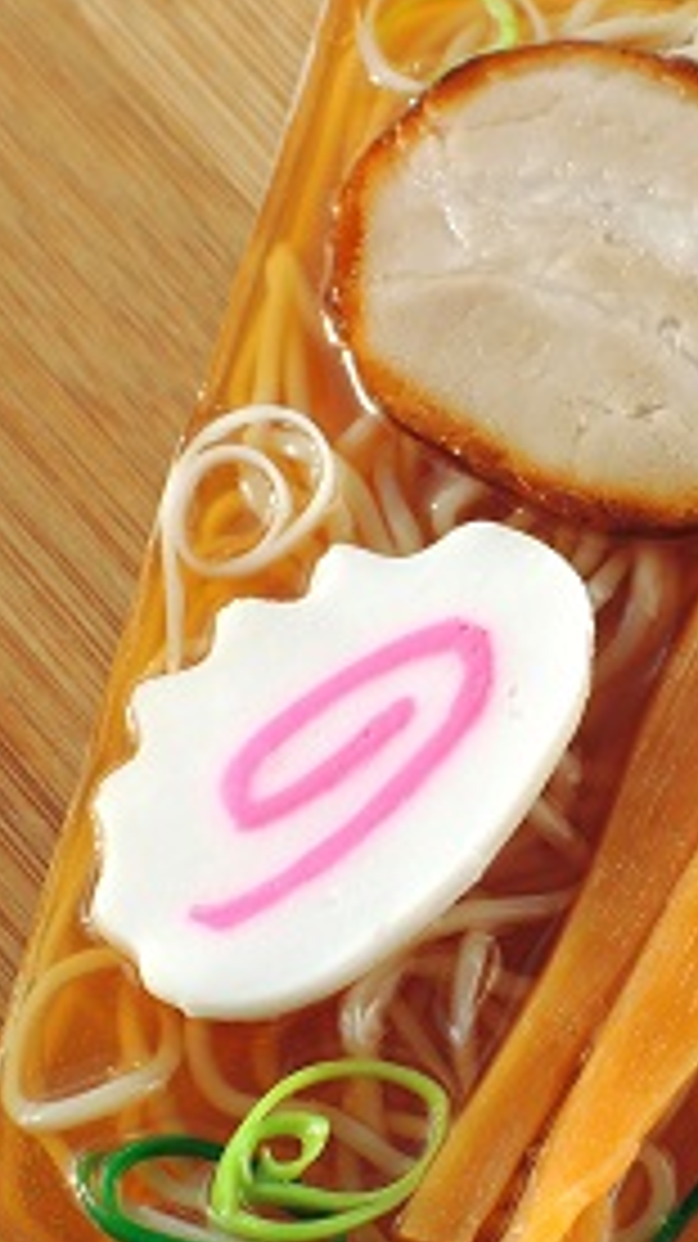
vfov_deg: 13.0
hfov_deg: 7.3
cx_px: 545
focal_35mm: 166
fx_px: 5469
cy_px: 630
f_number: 6.5
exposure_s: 1/160
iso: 80
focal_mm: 22.4
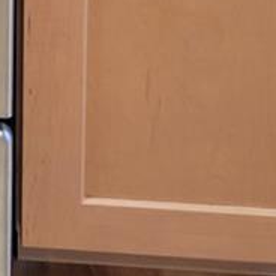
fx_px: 1687
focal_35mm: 187
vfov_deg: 7.6
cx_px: -281
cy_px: -670
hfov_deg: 8.8
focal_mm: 5.4
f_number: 1.8
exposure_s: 1/40
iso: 160
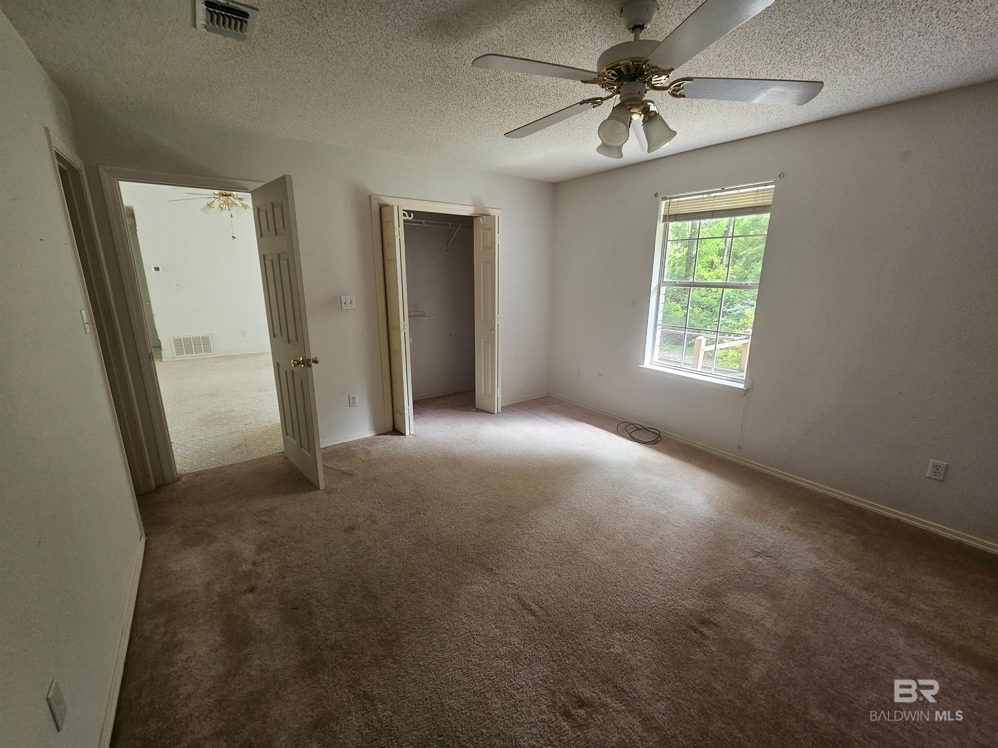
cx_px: 499
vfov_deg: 89.9
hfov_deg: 106.2
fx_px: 375
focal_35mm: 13
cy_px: 374
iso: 200
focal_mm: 2.2
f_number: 2.2
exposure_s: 1/77.4
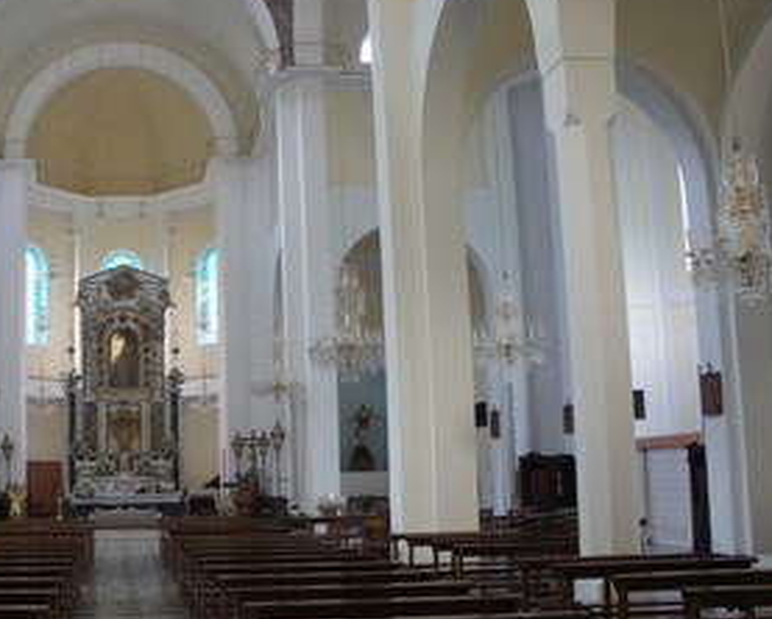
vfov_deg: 35.6
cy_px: 362
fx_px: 960
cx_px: 156
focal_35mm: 42
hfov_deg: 41.9
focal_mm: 18
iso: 1600
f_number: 3.5
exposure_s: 1/100
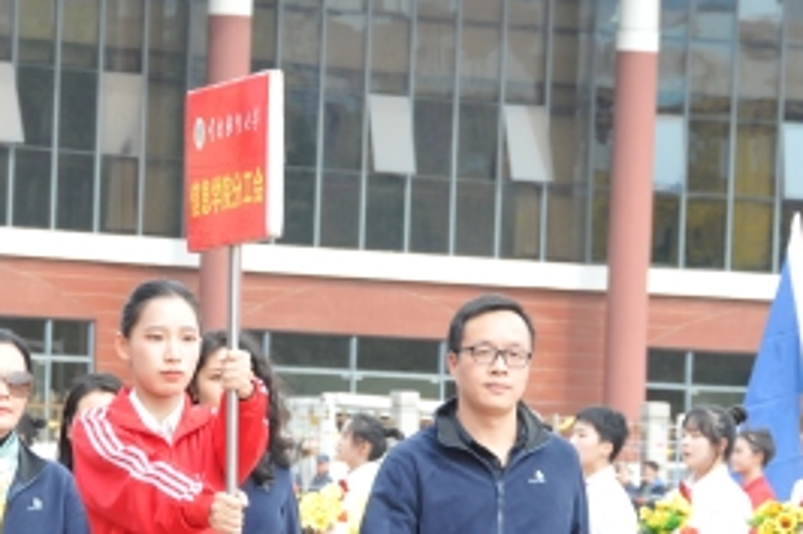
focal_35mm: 326
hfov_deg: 6.3
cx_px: 229
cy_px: 278
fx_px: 7268
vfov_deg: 4.2
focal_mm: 105
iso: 1250
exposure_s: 1/400
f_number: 10
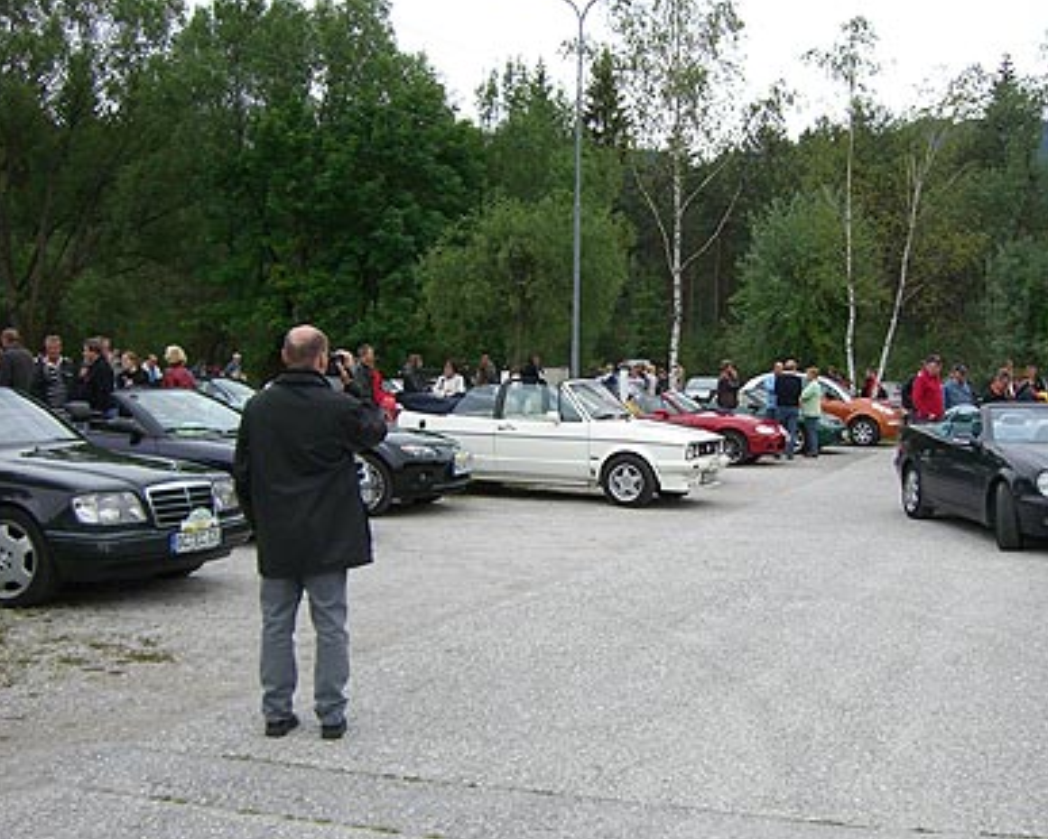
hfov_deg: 40.2
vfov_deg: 32.8
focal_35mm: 46
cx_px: 617
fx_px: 1427
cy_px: 420
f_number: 2.7
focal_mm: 6.2
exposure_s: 1/640
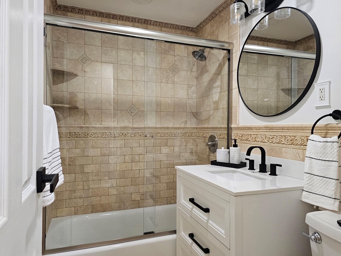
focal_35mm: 24
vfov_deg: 56.8
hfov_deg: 71.6
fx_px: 236
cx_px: 169
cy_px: 129
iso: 640
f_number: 1.7
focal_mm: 6.3
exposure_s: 1/120
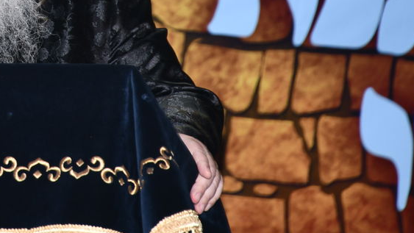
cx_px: -72
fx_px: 8576
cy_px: -105
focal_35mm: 781
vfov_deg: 1.6
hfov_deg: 2.8
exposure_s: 1/60
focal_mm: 300
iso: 800
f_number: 7.1
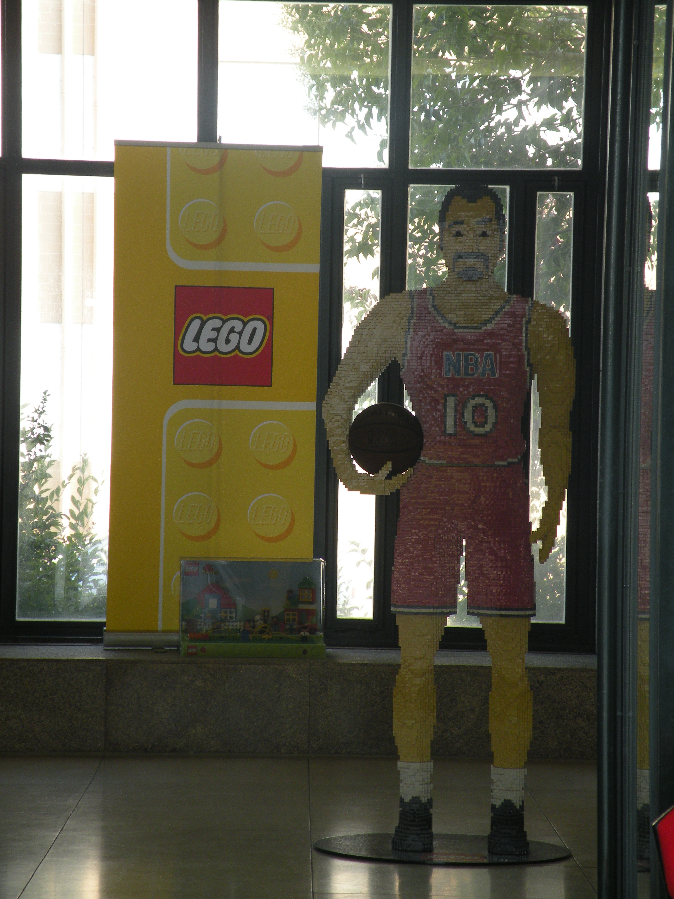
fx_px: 3661
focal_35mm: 141
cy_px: 450
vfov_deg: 14.0
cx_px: 337
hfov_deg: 10.5
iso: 126
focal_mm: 25
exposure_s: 1/59.8
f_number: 4.5
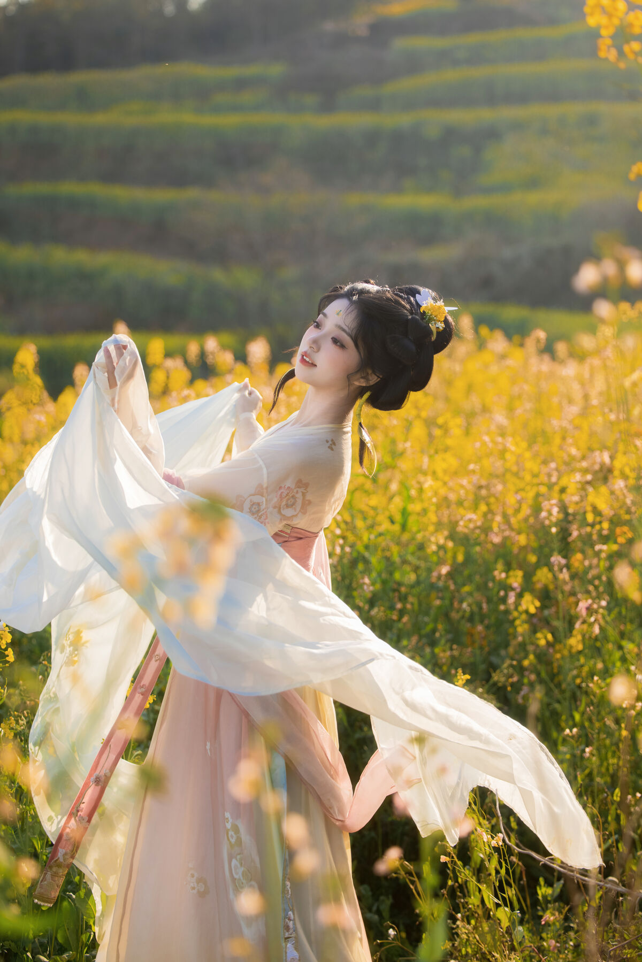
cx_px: 321
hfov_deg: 19.7
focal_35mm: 69
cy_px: 481
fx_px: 1845
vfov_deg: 29.2
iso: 100
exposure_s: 1/500
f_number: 2.8
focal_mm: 70
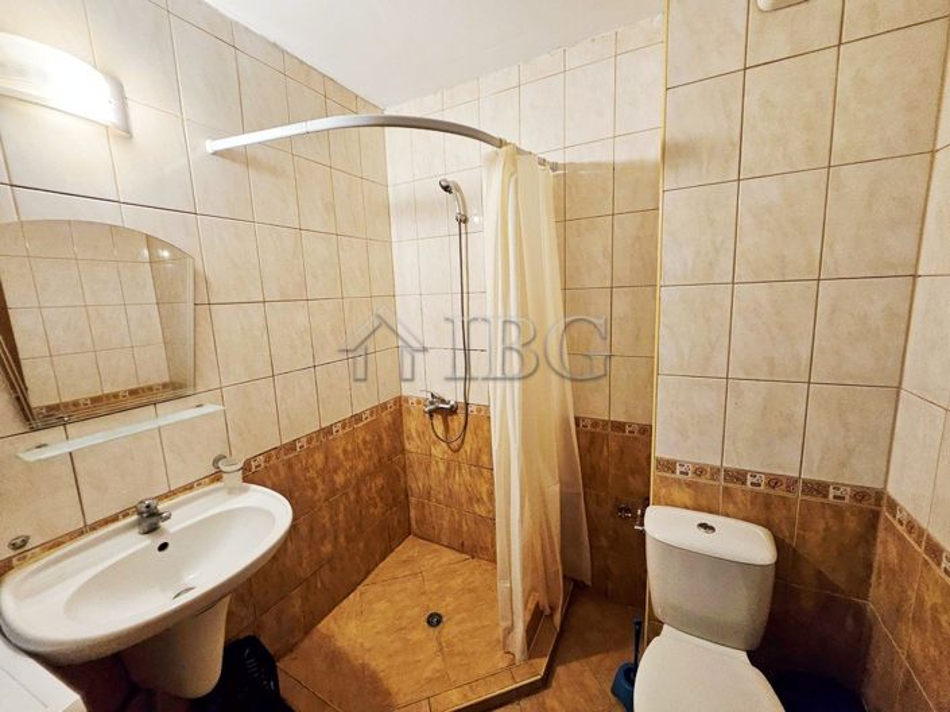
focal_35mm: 13
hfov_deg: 106.2
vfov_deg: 89.9
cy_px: 356
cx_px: 475
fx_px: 357
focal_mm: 1.7
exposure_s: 1/50
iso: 320
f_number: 2.2
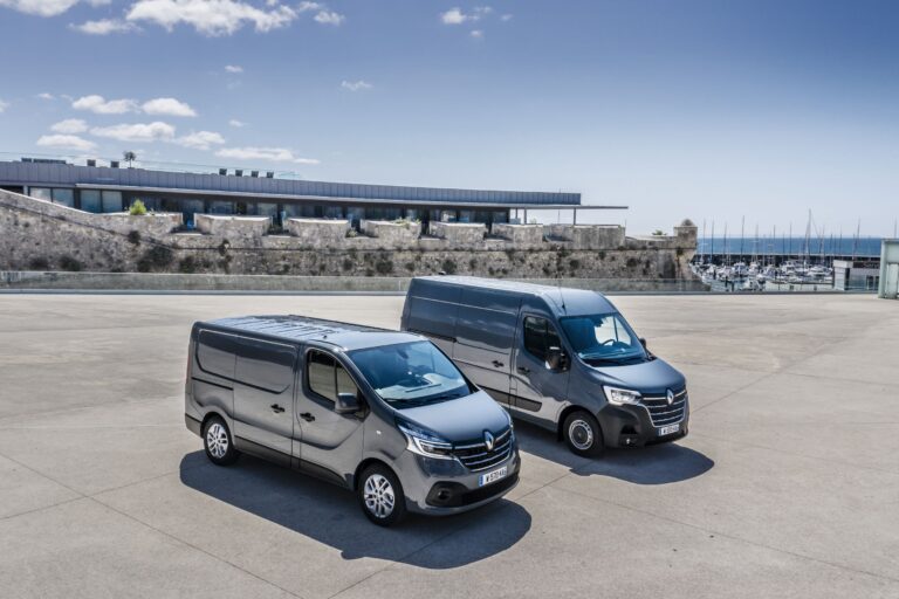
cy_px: 300
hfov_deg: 65.5
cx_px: 450
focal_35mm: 28
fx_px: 699
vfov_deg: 46.4
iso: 100
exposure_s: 1/160
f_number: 7.1
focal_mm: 10.26
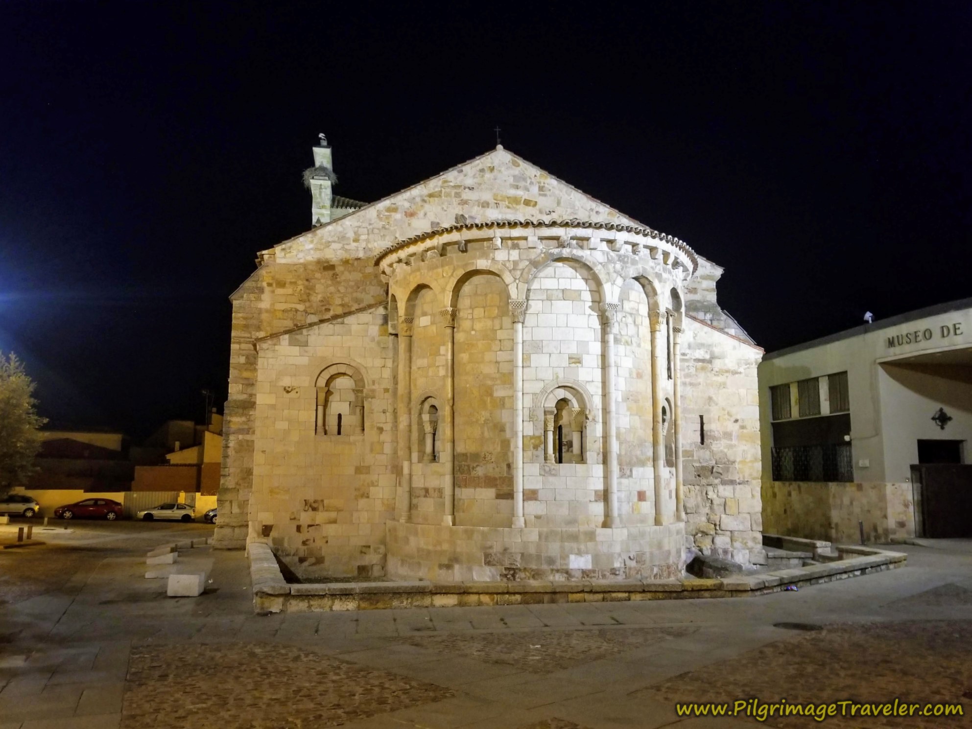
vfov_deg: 53.1
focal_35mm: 26
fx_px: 730
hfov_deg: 67.3
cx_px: 486
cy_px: 364
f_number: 1.7
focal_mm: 4.3
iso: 320
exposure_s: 1/10
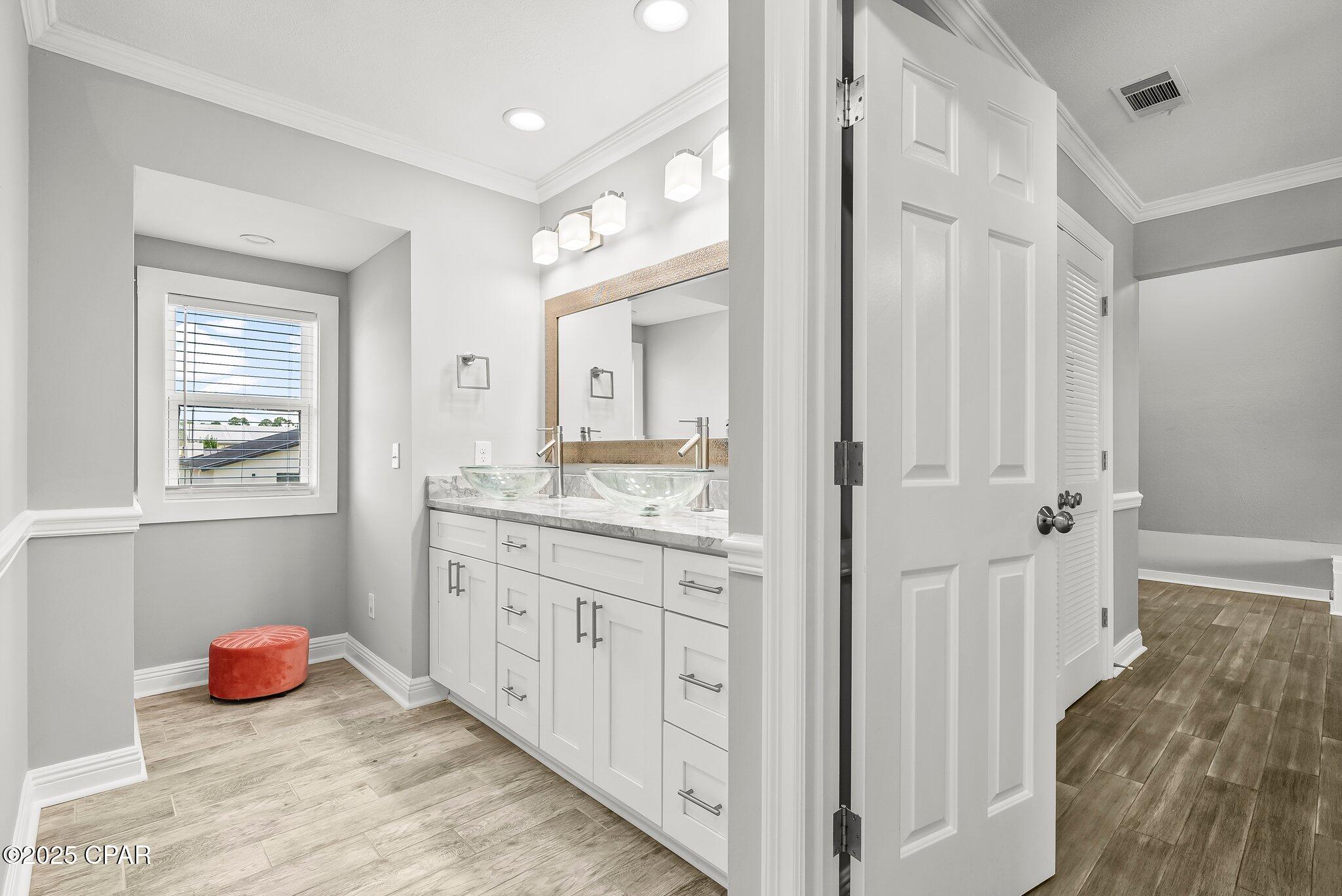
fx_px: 559
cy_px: 448
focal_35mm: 15
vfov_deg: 77.4
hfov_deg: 100.4
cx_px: 671
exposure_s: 1/2
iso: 400
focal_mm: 15
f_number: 8
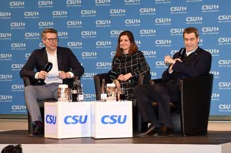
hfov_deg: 16.5
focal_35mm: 124
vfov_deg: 11.0
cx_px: 118
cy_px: 76
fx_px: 795
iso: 1600
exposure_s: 1/60
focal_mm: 120
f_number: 6.3
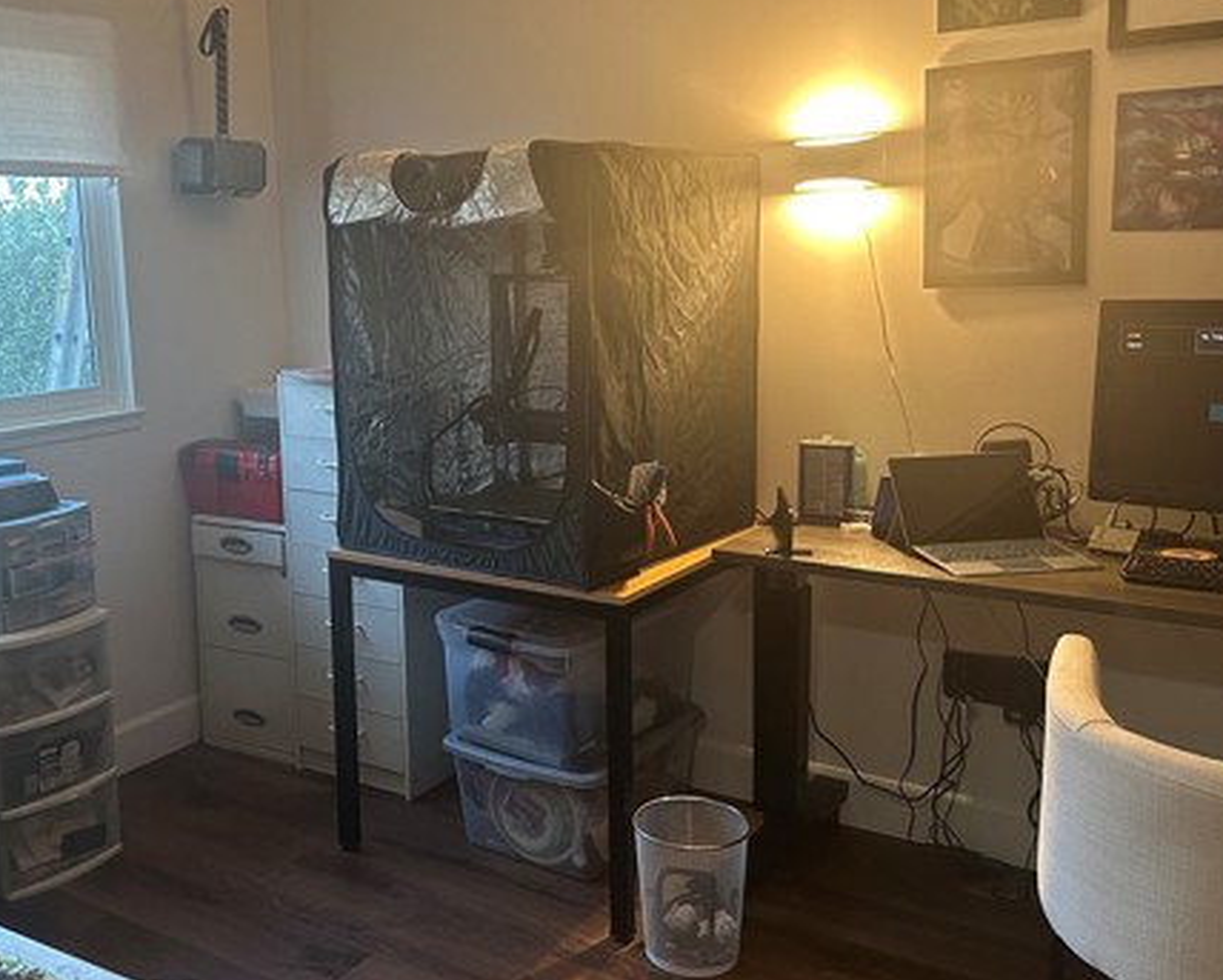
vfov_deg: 42.2
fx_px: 1268
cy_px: 434
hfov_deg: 50.9
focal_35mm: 35
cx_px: 443
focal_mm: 6.86
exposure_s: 1/60
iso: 320
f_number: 1.78
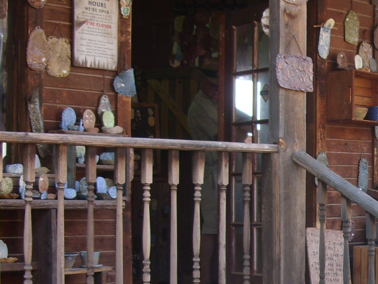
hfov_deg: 18.7
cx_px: 442
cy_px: 271
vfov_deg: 14.6
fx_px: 1092
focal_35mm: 100
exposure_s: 1/88
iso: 50
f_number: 2.8
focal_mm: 6.3
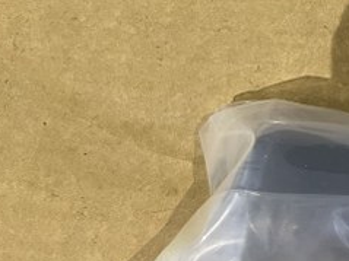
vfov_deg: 16.5
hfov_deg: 19.2
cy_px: -17
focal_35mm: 87
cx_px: 552
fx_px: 877
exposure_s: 1/98
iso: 125
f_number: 1.5
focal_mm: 5.7
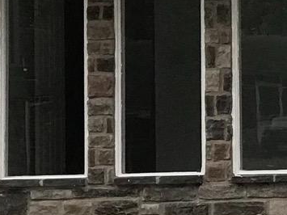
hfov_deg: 5.8
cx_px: 625
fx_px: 2727
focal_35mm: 329
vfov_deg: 4.5
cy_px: -165
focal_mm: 6.6
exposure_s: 1/60
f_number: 2.8
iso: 32
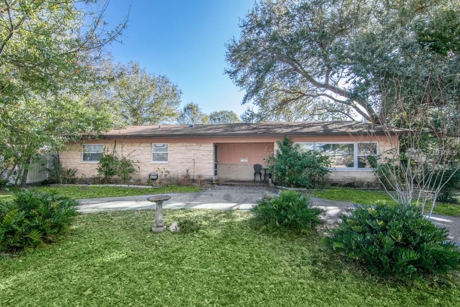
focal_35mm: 16
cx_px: 230
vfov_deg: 72.1
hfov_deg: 95.0
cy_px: 154
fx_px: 211
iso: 640
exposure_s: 1/320
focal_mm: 11
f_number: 10
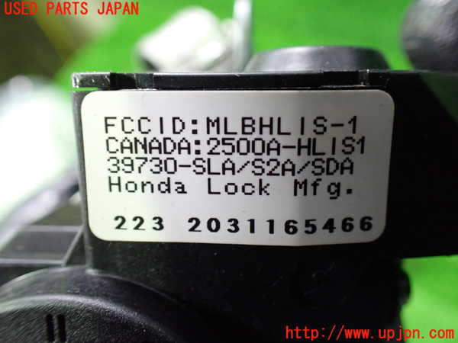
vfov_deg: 46.8
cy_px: 172
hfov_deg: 60.0
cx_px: 229
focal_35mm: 30
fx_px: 397
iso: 1000
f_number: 2.3
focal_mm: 5.4
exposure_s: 1/30
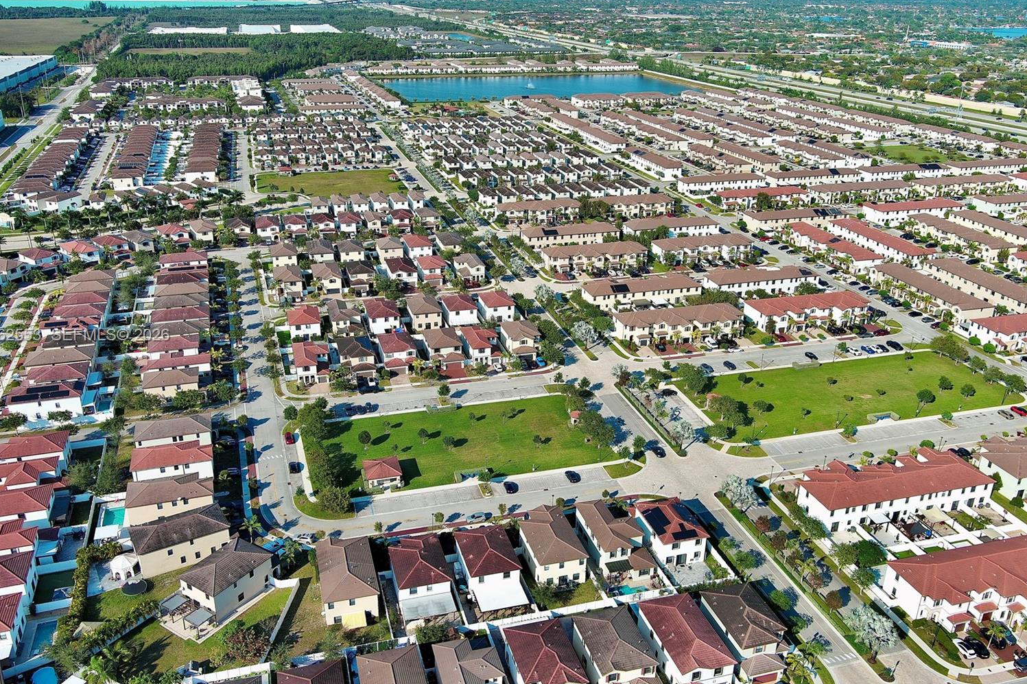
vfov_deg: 42.3
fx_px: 884
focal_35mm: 31
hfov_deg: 60.3
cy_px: 336
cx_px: 505
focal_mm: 10.57
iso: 101
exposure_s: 1/1282
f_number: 2.8
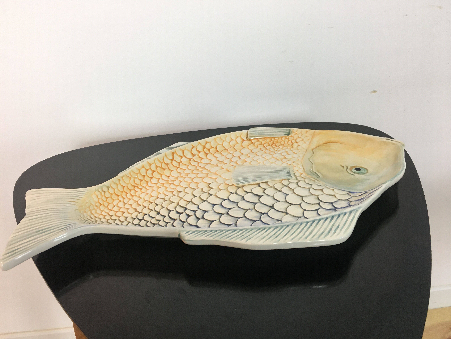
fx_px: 378
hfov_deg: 61.7
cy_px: 170
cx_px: 226
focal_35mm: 29
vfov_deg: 48.2
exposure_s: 1/33
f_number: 2.2
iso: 40
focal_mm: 4.15
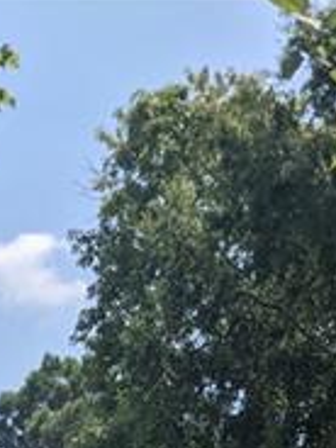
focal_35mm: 113
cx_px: 117
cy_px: 930
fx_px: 1462
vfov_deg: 14.2
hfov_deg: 13.1
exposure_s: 1/4673
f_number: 1.8
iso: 66
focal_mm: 4.44
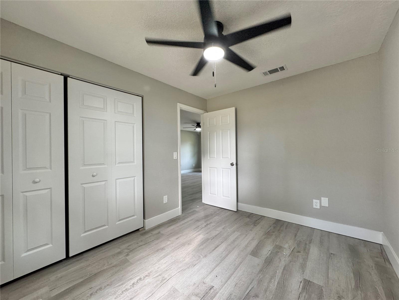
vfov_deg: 85.7
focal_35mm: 14
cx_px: 200
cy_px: 150
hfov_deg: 102.1
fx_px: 161
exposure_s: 1/120
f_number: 2.2
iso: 250
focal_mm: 2.22
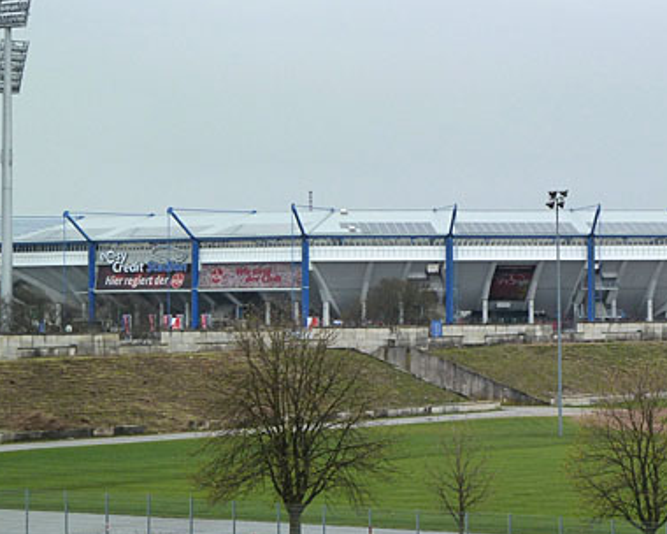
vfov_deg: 12.1
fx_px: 2527
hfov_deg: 15.0
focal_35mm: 128
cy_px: 235
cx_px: 460
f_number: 4.2
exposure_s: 1/320
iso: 125
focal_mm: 13.7
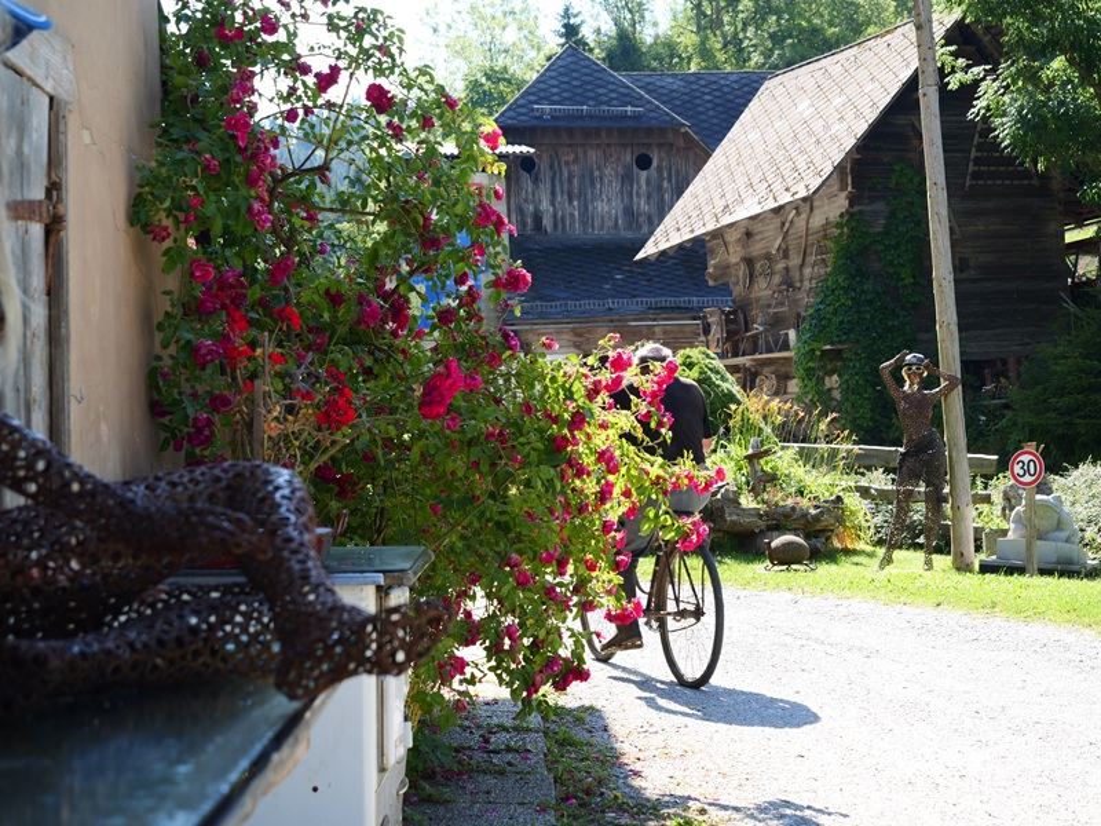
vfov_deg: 22.9
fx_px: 2036
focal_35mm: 64
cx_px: 550
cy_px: 413
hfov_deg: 30.3
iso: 100
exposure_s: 1/160
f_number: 3.8
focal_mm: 32
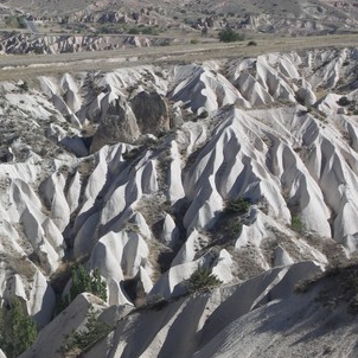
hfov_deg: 9.0
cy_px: 210
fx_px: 2258
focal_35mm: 193
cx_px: 33
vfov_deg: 9.1
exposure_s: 1/400
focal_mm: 26.5
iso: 50
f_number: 5.6
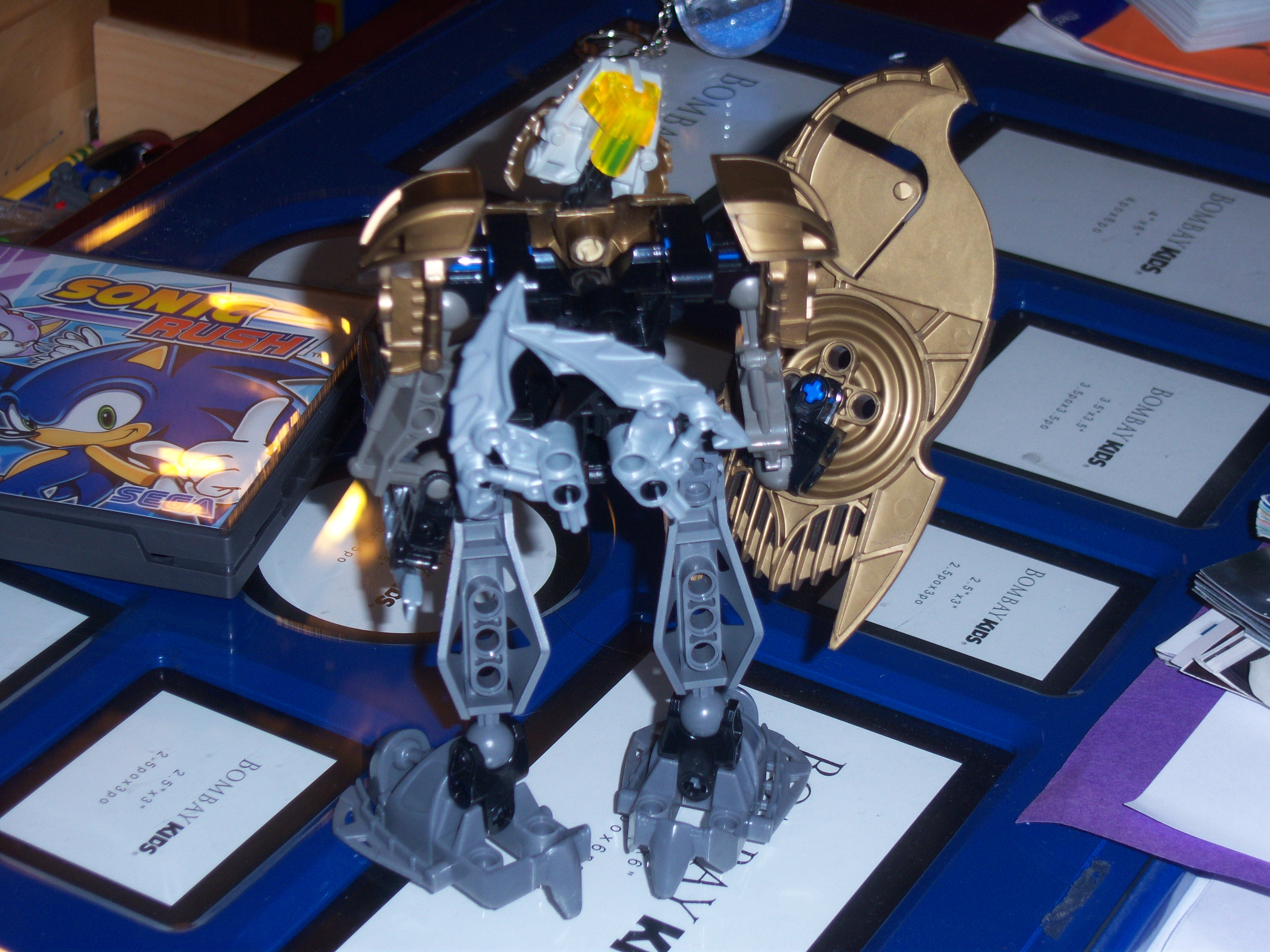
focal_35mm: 81
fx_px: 2972
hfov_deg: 24.1
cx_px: 635
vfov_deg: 18.2
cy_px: 476
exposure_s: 1/80
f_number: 4
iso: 80
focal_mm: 17.1
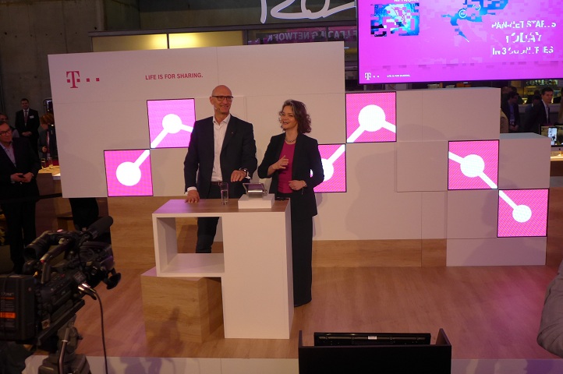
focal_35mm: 38
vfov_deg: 35.0
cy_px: 187
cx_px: 282
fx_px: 594
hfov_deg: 50.7
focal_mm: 7.3
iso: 200
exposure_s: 1/320
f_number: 1.7
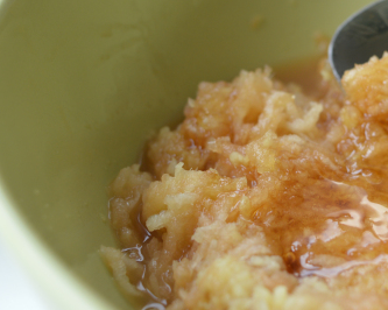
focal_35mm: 86
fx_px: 986
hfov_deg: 22.1
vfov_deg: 17.8
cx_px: 274
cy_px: 82
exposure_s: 1/100
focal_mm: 31
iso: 200
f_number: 5
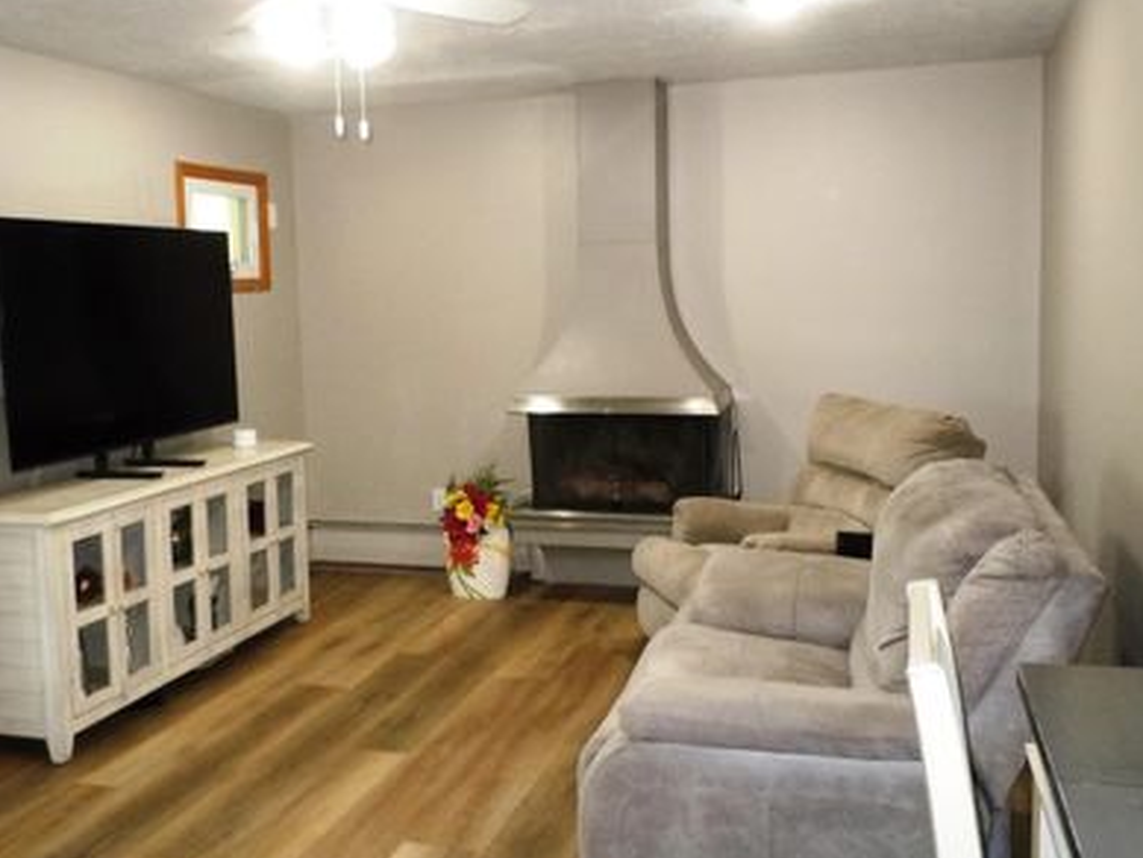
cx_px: 497
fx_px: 1189
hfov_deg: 51.2
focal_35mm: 36
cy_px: 375
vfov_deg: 39.6
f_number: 3.7
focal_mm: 5
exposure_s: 1/25
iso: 500
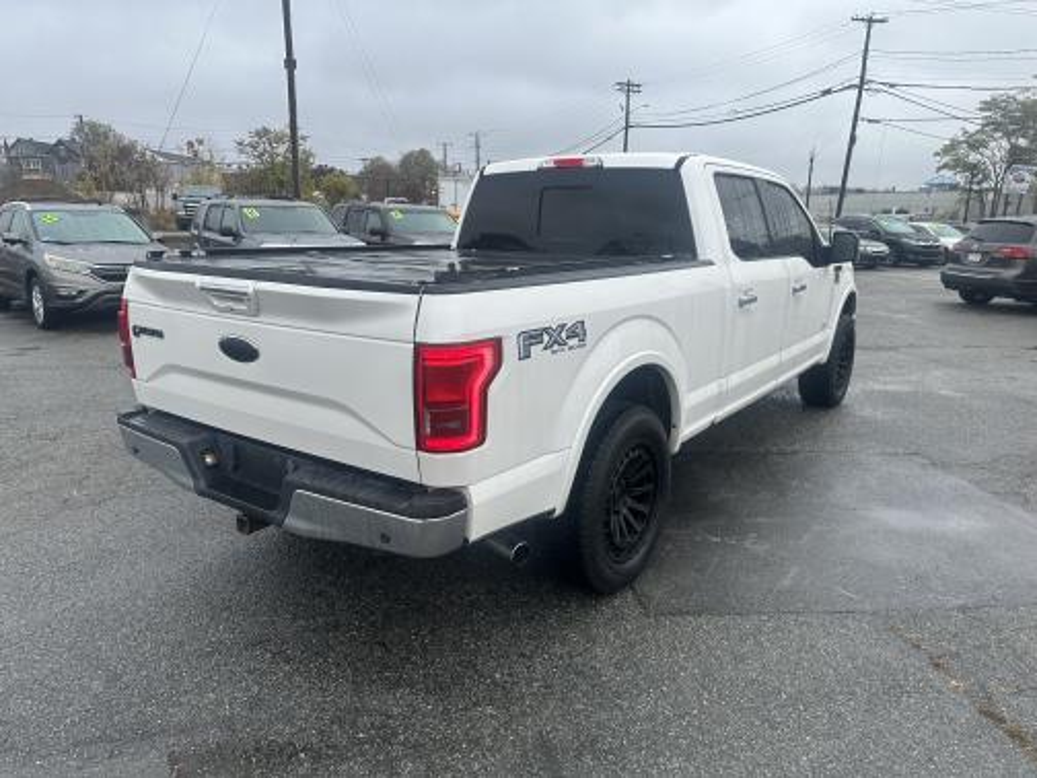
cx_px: 518
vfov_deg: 56.8
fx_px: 719
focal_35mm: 24
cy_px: 389
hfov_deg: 71.6
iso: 80
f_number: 1.78
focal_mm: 6.86
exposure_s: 1/971
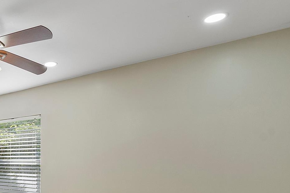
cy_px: 167
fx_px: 266
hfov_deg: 48.4
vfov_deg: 37.8
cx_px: 7
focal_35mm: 33
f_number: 11
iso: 160
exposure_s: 1/25
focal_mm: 10
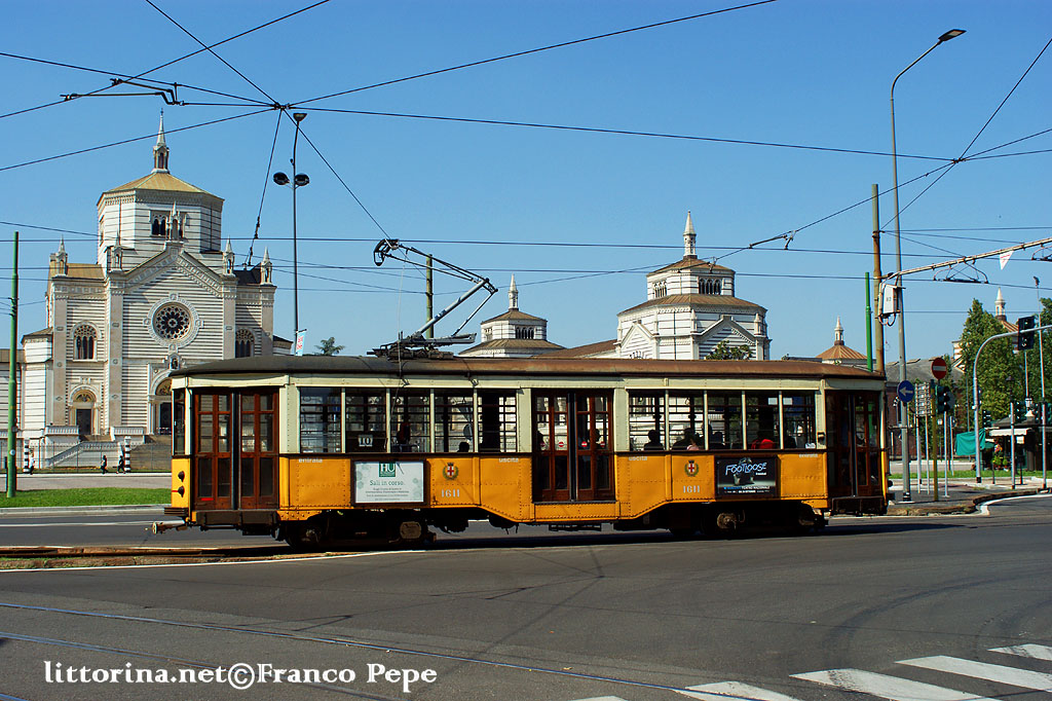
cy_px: 350
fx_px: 1227
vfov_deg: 31.9
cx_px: 526
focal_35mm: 42
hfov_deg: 46.4
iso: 200
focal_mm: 28
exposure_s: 1/500
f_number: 9
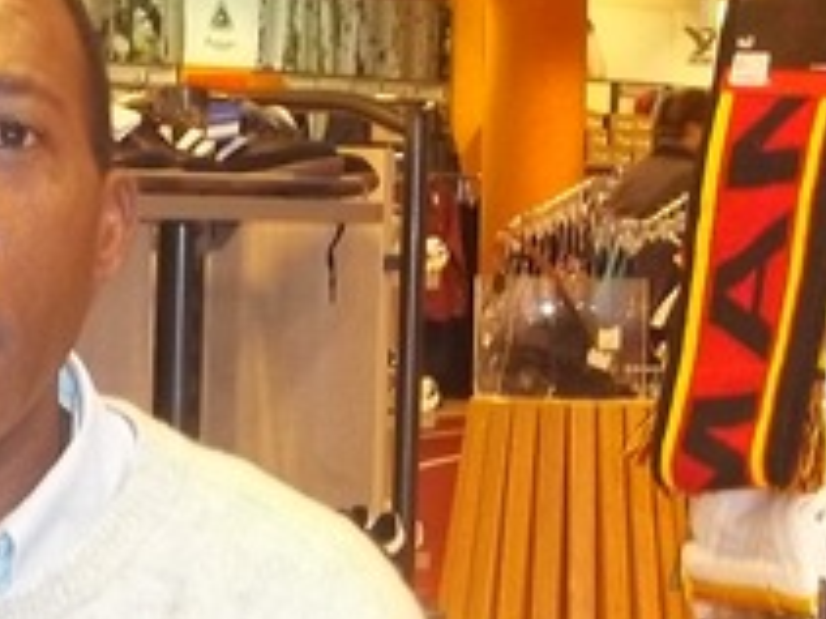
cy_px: 282
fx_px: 2981
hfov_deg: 15.4
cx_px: -51
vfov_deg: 11.8
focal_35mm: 125
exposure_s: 1/30
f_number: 3.3
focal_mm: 5.9
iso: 250
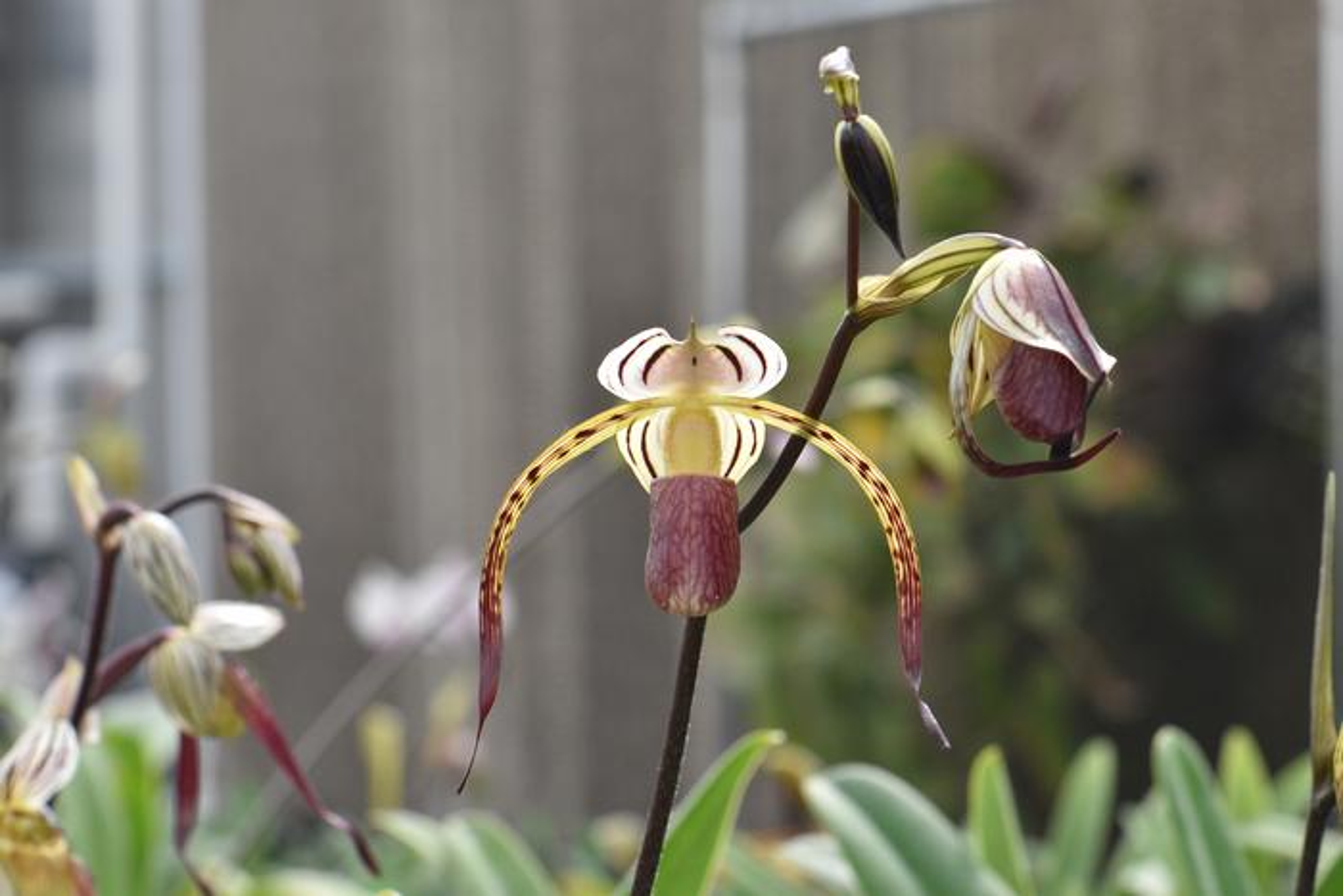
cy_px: 448
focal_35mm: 158
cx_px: 672
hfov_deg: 13.0
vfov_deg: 8.7
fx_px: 5876
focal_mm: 105
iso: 800
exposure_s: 1/160
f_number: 9
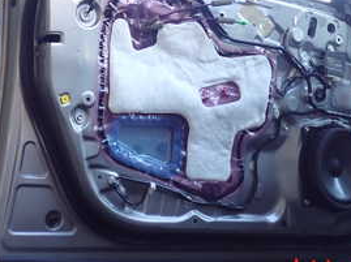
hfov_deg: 29.0
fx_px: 678
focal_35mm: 67
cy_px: -5
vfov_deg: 21.1
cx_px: 197
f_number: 2.3
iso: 160
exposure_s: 1/60
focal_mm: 5.4
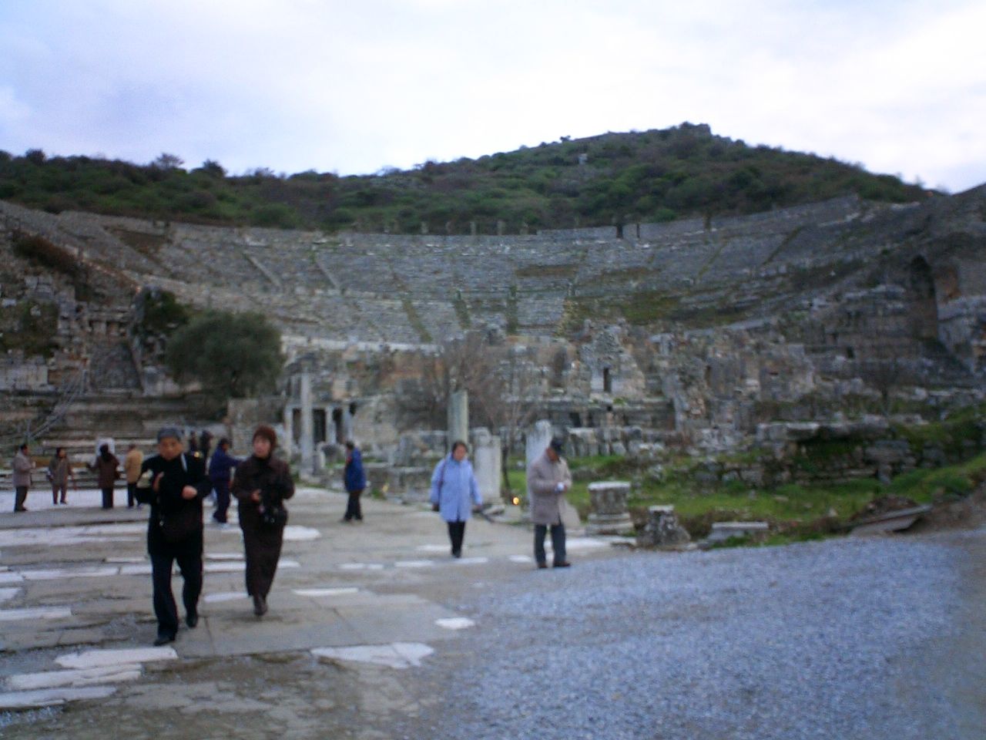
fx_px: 1054
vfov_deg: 38.7
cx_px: 493
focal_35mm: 37
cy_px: 370
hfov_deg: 50.1
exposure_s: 1/640
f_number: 3.5
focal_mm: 5.6
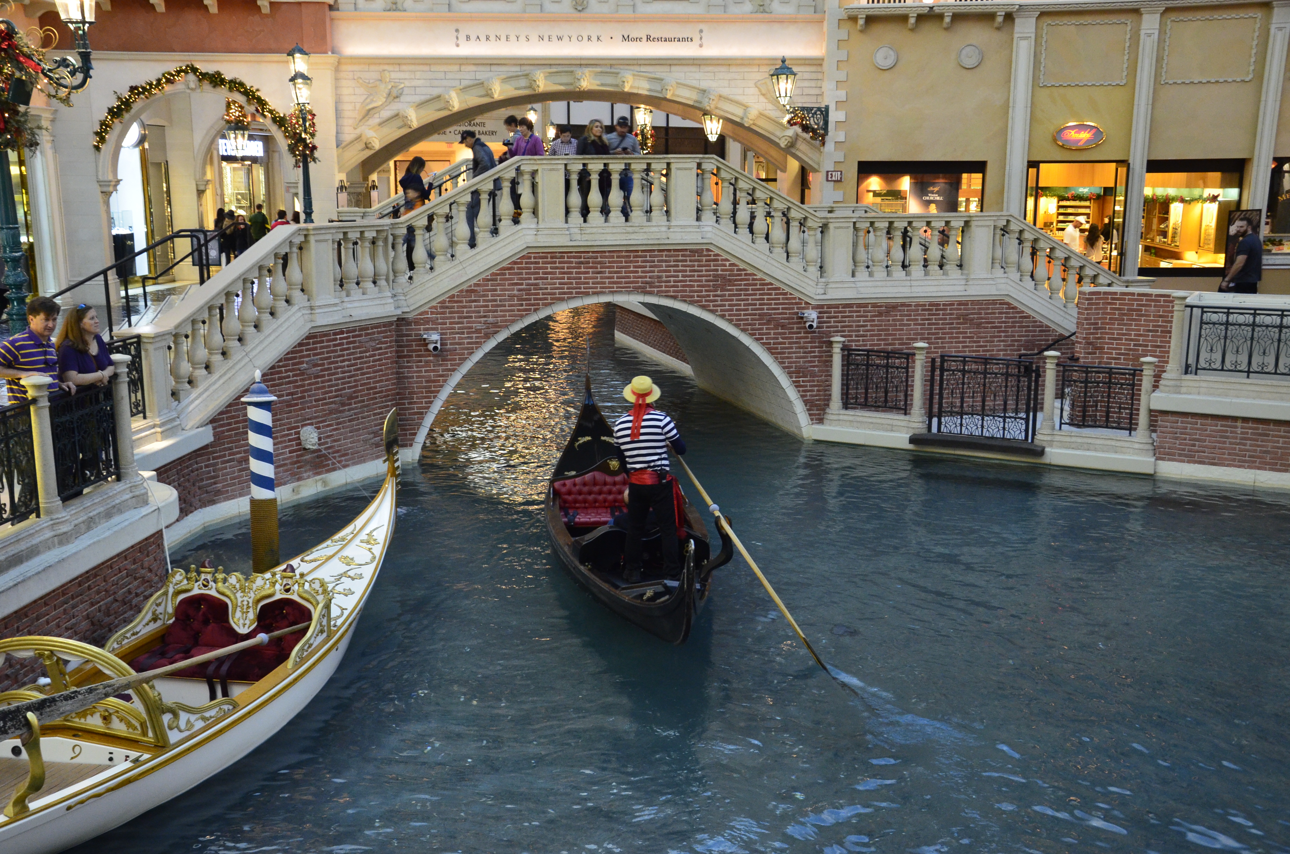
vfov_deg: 35.3
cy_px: 427
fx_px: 1341
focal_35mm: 38
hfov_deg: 51.4
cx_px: 645
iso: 2000
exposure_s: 1/15
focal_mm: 25
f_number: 6.3
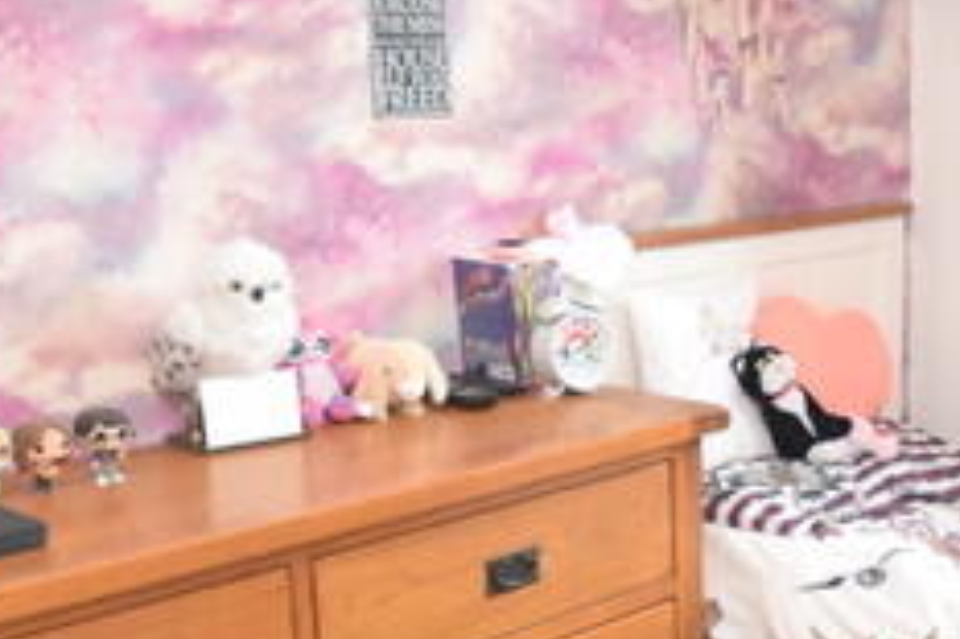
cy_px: 451
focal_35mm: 66
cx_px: 1059
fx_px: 1759
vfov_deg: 20.5
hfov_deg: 27.8
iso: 900
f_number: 4
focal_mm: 10
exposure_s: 1/125
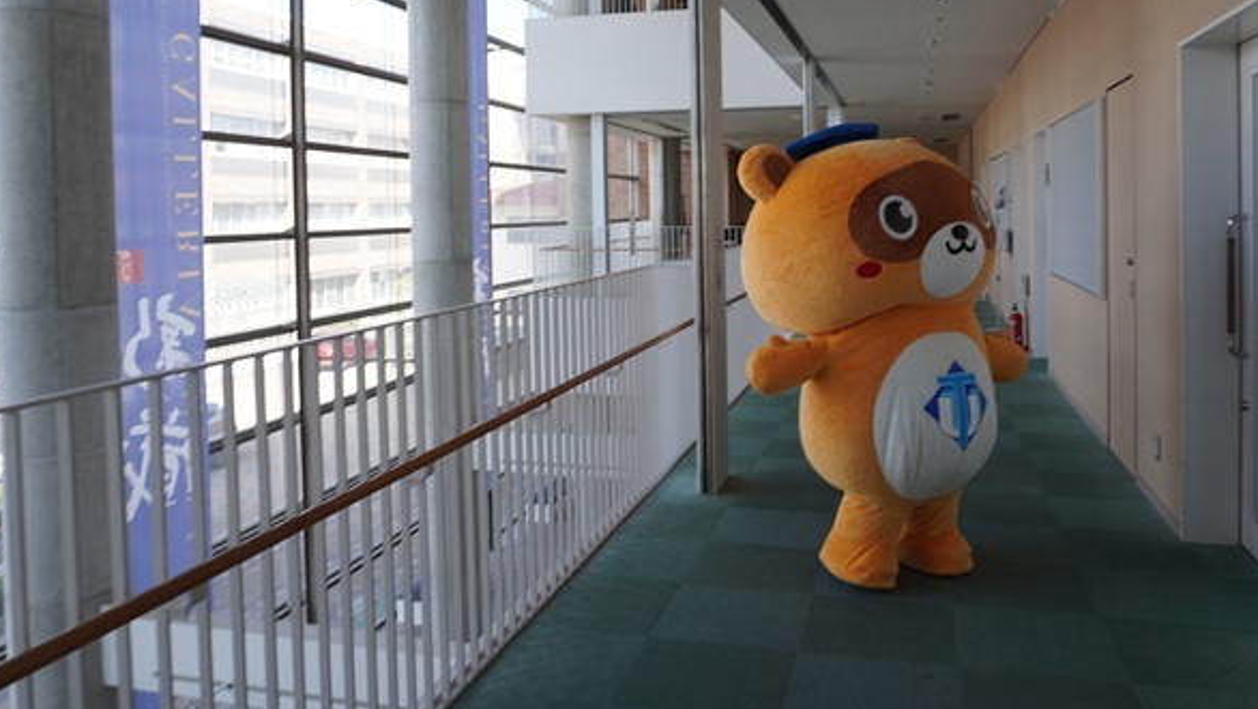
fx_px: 1001
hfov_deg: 64.3
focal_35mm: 30
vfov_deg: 38.5
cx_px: 655
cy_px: 234
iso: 100
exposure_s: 1/80
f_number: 5.6
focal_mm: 16
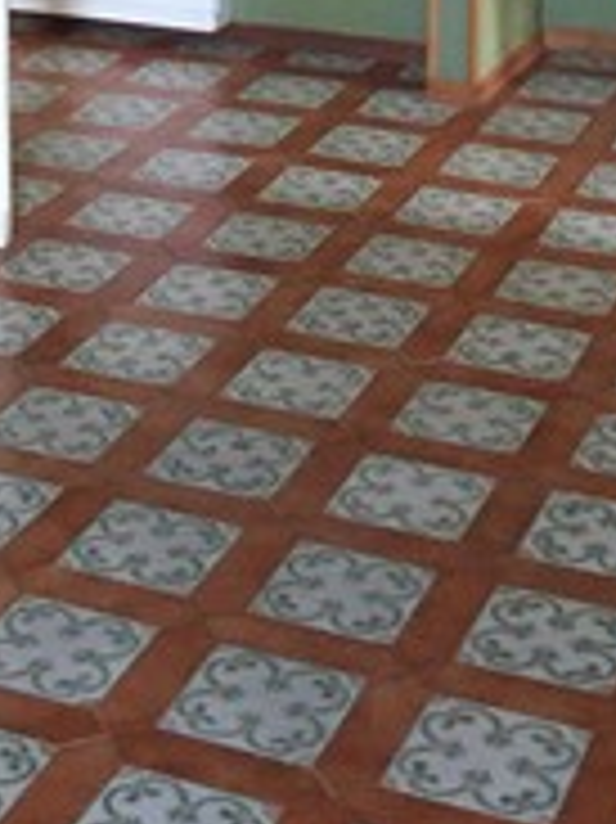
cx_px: 175
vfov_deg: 18.9
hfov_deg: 15.5
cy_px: -297
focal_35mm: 95
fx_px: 2257
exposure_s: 1/25
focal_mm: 4.15
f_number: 2.2
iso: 250
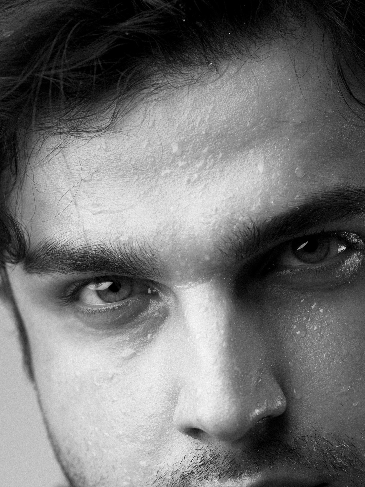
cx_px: 223
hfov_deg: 8.3
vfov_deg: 11.0
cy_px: 415
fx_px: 2516
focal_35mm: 179
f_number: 4.5
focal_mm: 85
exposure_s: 1/160
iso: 50
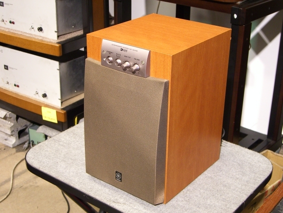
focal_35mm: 57
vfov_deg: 25.7
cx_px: 142
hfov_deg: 33.8
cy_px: 106
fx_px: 466
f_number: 3.6
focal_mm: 11.8
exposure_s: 1/15
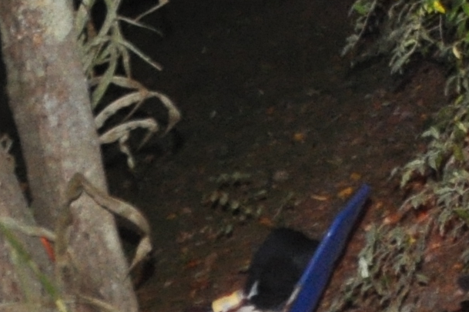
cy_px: -430
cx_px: 1252
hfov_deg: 9.3
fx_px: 2473
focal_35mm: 190
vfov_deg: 6.8
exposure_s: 1/4
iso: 800
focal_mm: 18
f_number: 3.5
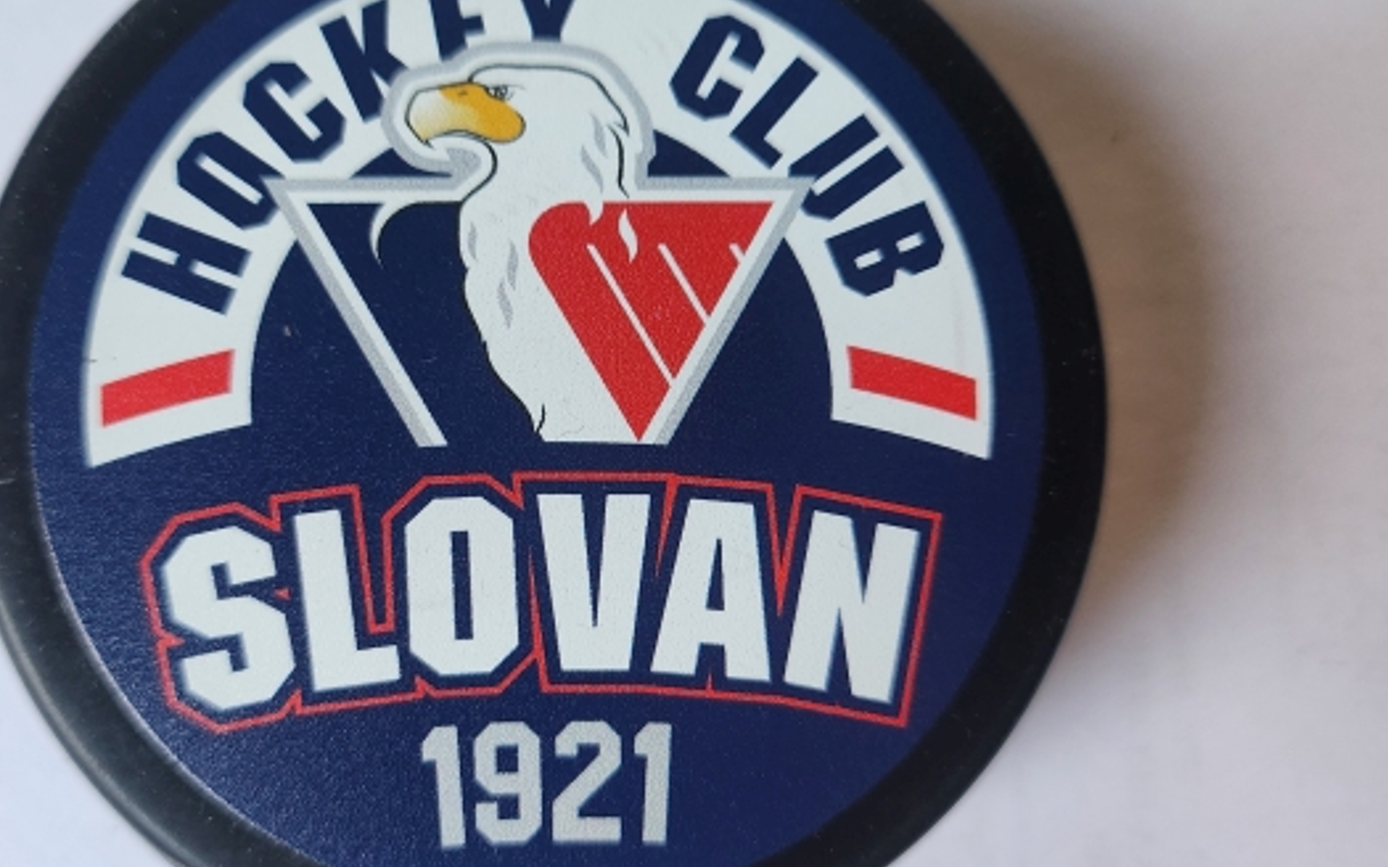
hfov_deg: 60.9
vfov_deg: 40.6
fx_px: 1173
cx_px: 576
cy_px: 434
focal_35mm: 31
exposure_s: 1/100
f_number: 1.8
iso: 400
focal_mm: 5
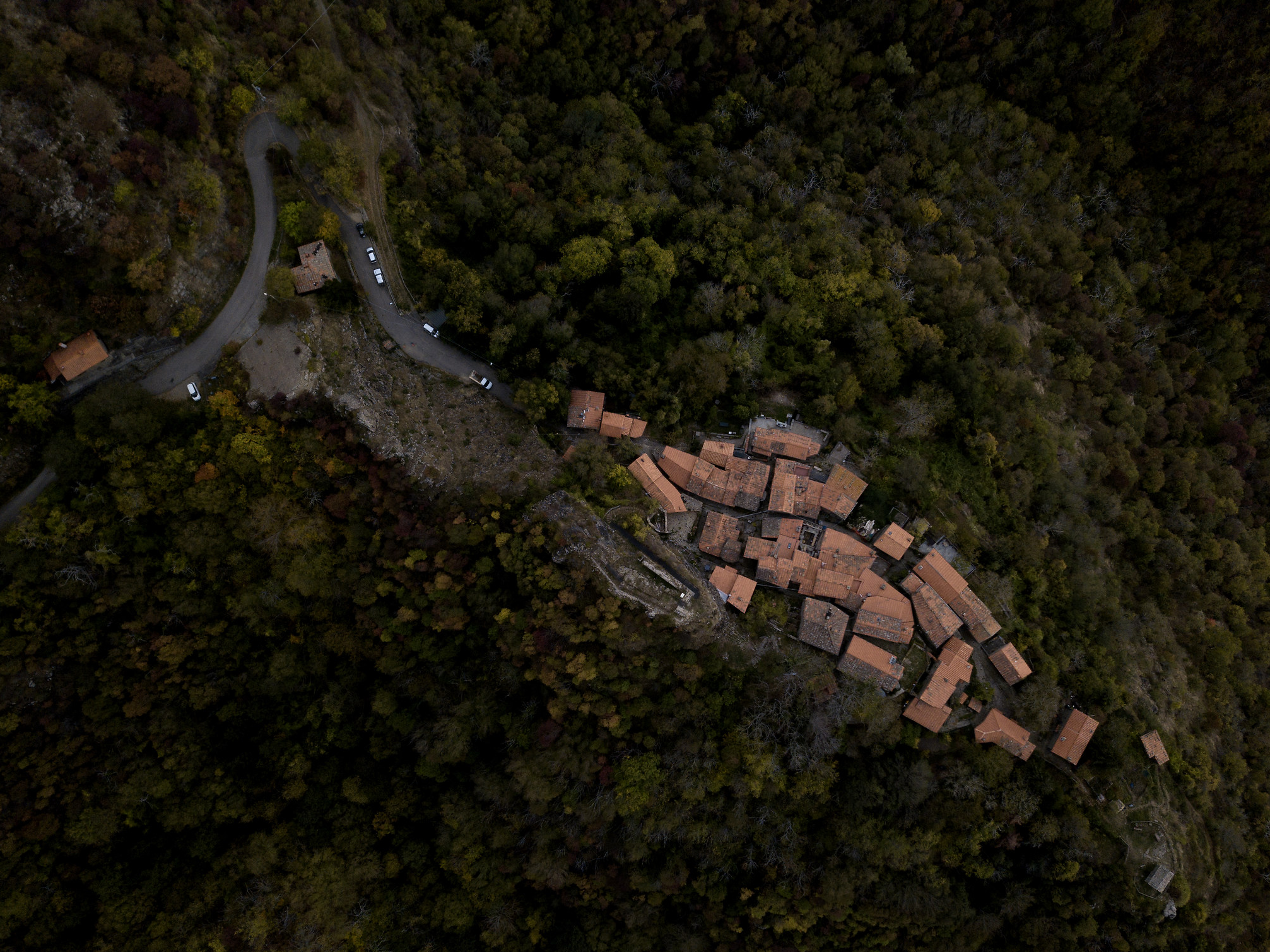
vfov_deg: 45.3
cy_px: 537
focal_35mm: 31
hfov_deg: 58.3
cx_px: 672
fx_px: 1137
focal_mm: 4.73
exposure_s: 1/800
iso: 100
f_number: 2.2
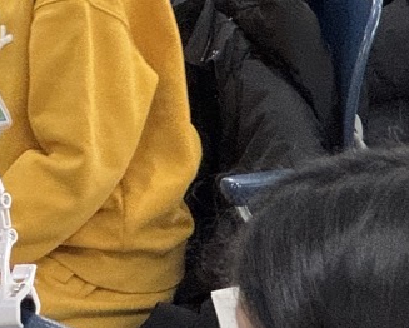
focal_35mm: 294
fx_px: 3561
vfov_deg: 5.2
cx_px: -344
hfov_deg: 6.4
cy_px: -202
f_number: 2.8
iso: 500
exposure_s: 1/60
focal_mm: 9
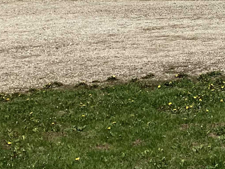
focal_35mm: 93
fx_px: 604
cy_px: -83
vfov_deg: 14.8
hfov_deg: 19.0
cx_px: 321
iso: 25
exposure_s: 1/2469
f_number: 2.4
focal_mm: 3.3
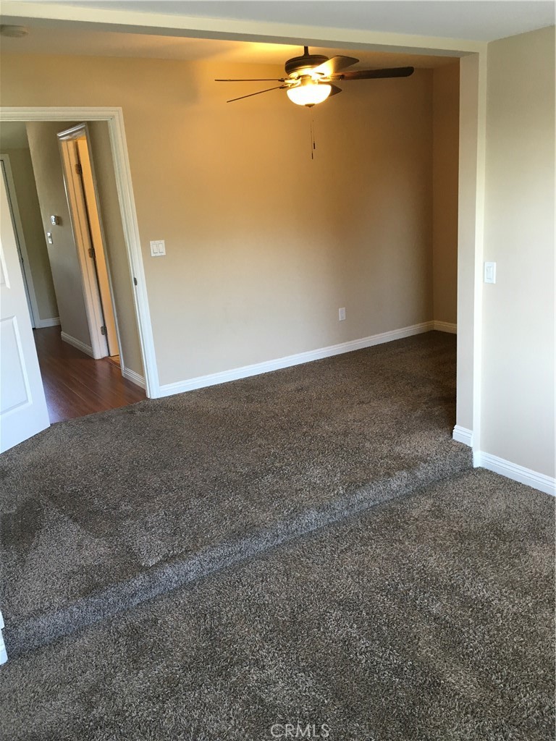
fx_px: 621
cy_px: 370
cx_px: 278
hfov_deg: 48.2
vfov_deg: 61.7
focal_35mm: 29
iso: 80
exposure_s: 1/30
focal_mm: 4.15
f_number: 2.2
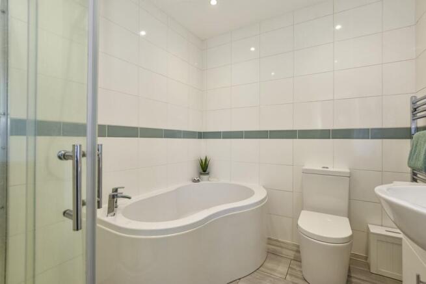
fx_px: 178
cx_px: 213
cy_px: 142
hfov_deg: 100.4
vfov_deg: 77.4
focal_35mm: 15
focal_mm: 10
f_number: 8
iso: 640
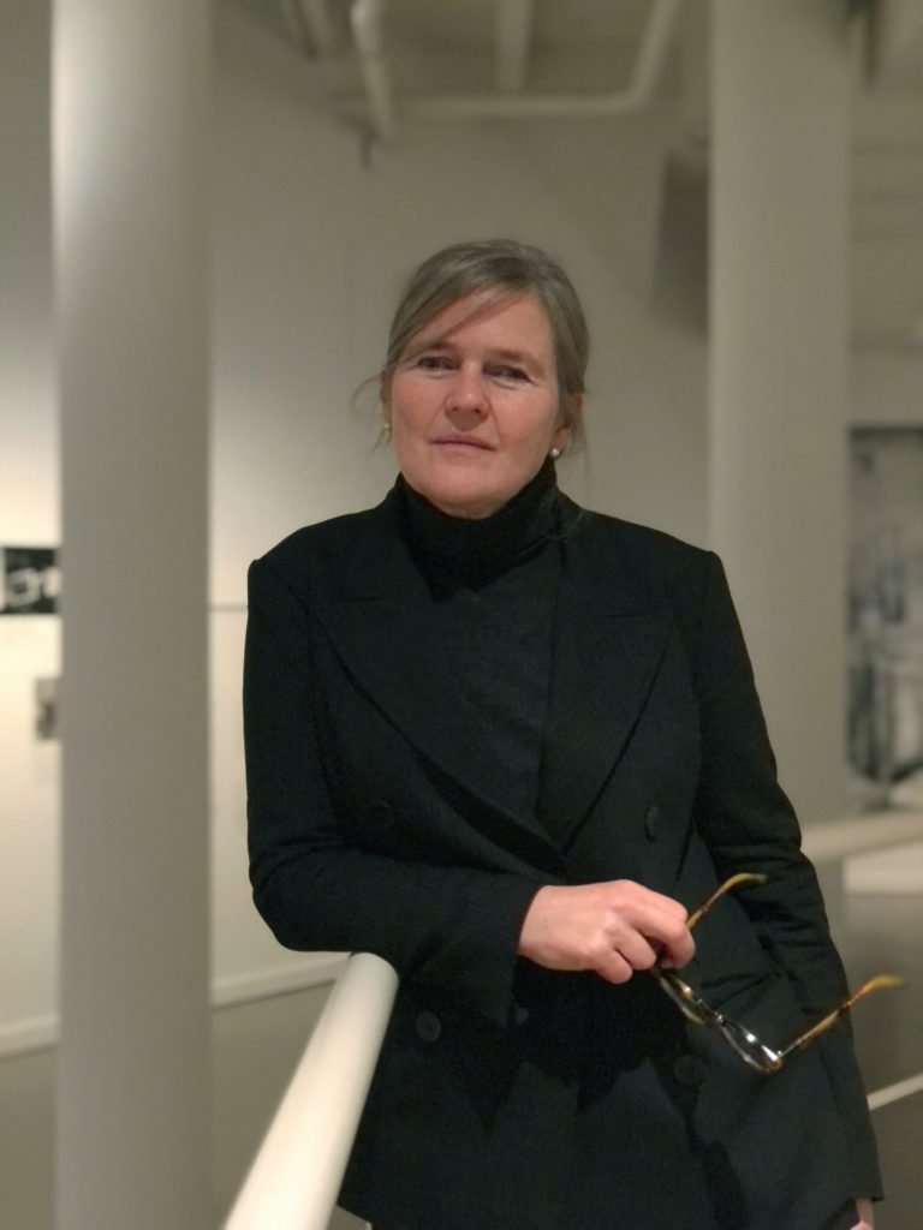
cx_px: 462
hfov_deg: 25.7
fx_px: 2026
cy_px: 615
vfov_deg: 33.8
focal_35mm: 57
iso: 1250
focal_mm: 6.6
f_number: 2.8
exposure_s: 1/30
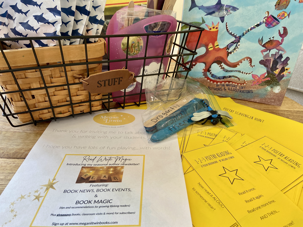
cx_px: 152
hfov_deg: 67.3
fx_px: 228
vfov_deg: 53.1
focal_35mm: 26
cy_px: 114
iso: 64
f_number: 1.8
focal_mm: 4.25
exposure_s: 1/60
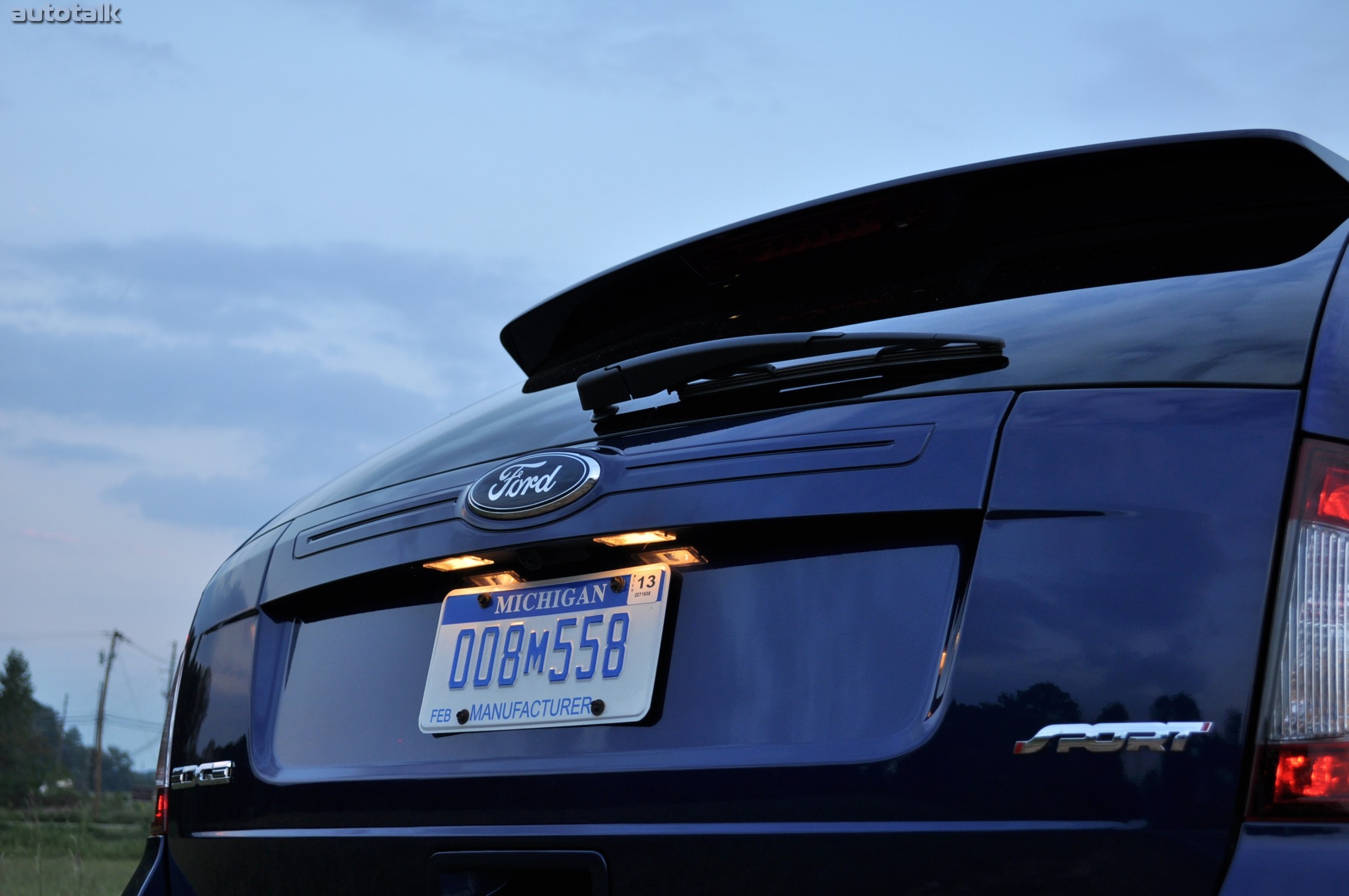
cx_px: 674
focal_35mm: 48
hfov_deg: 41.2
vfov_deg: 28.0
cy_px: 448
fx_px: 1797
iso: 200
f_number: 4.8
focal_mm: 32
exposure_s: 1/50
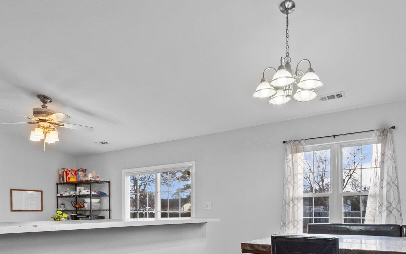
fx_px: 277
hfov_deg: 72.3
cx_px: 224
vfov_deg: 47.3
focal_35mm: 25
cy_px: 193
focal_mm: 7
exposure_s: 1/13
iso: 400
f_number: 4
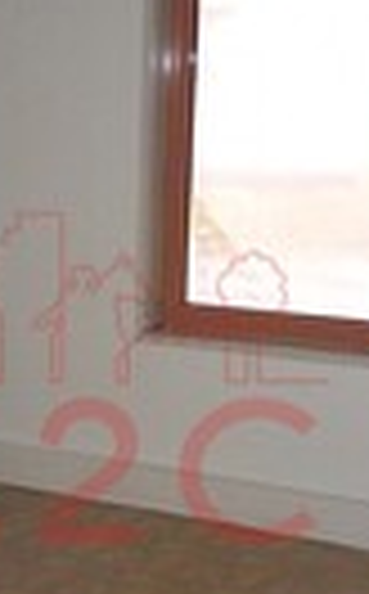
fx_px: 1244
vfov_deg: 26.7
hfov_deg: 16.8
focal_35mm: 77
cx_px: 99
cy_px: 380
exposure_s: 1/16.7
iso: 800
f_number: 1.8
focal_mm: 4
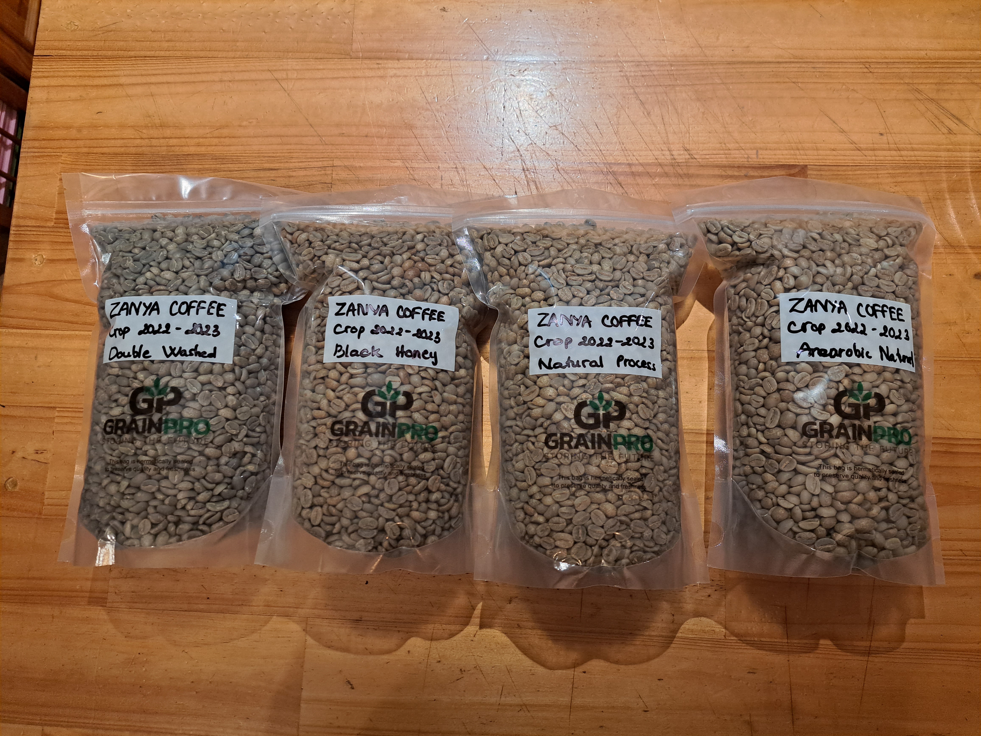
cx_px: 490
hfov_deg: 71.6
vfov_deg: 56.8
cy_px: 368
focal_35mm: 24
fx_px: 680
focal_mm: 5.23
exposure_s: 1/50
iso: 250
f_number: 1.8
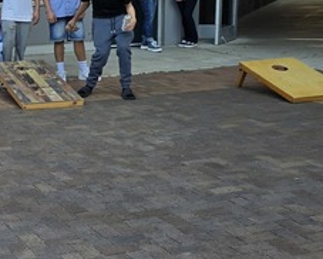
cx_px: -31
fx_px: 756
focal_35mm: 79
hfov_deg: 22.7
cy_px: 127
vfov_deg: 19.4
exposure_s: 1/180
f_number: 1.7
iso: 12
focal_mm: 6.3
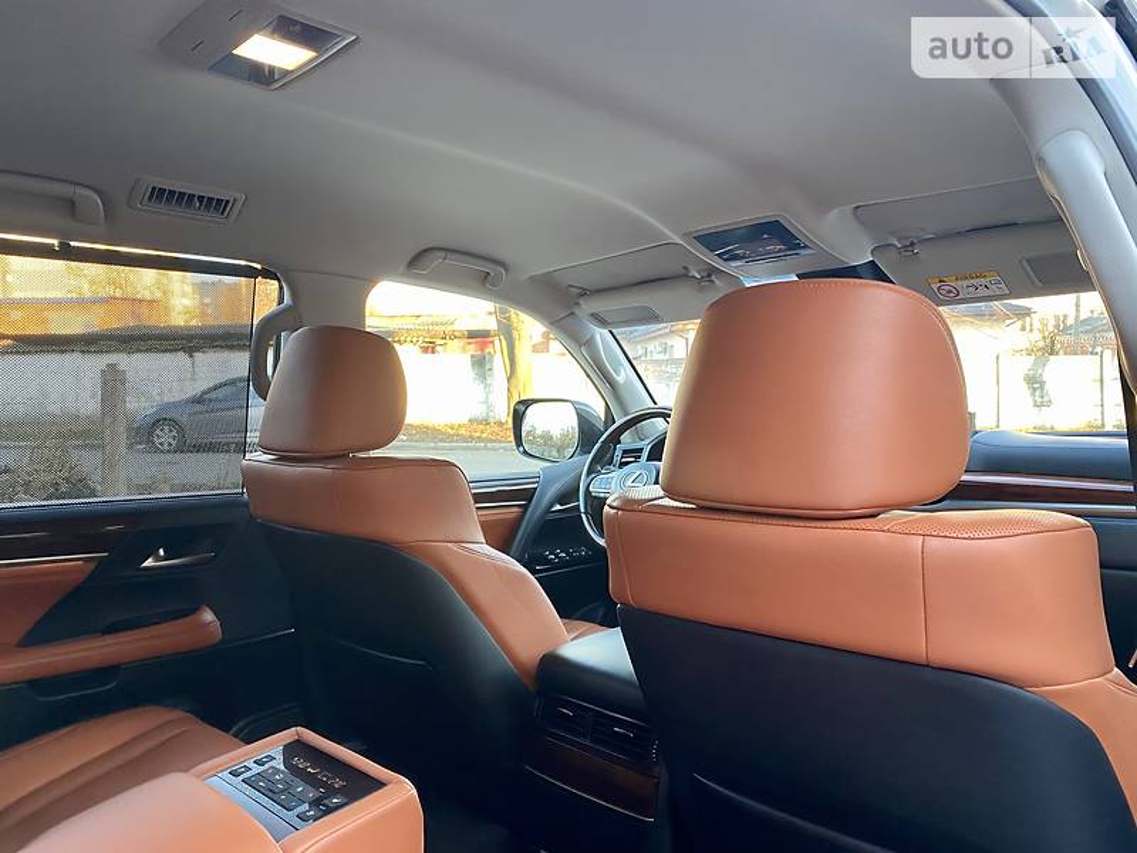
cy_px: 426
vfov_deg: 53.1
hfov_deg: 67.3
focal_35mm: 26
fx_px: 854
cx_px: 568
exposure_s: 1/54
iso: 200
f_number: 1.8
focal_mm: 4.2
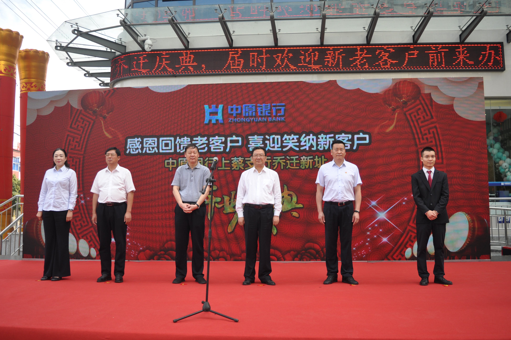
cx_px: 256
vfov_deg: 39.9
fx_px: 468
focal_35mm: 33
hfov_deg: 57.3
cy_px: 170
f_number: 4.5
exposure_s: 1/1000
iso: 400
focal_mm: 22
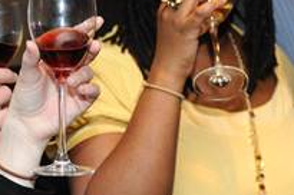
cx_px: 40
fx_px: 1052
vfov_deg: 10.5
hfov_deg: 15.8
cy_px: -3
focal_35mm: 129
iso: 2500
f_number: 4
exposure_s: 1/160
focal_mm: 48
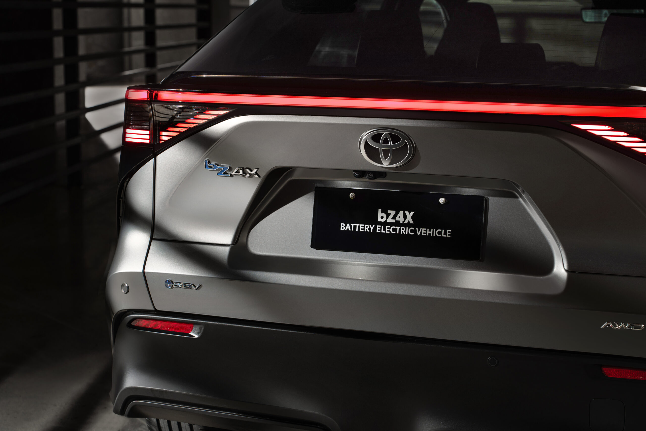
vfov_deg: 18.2
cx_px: 323
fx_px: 1346
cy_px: 216
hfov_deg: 27.0
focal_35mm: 75
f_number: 5.6
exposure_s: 1/2.5
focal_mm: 75
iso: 100
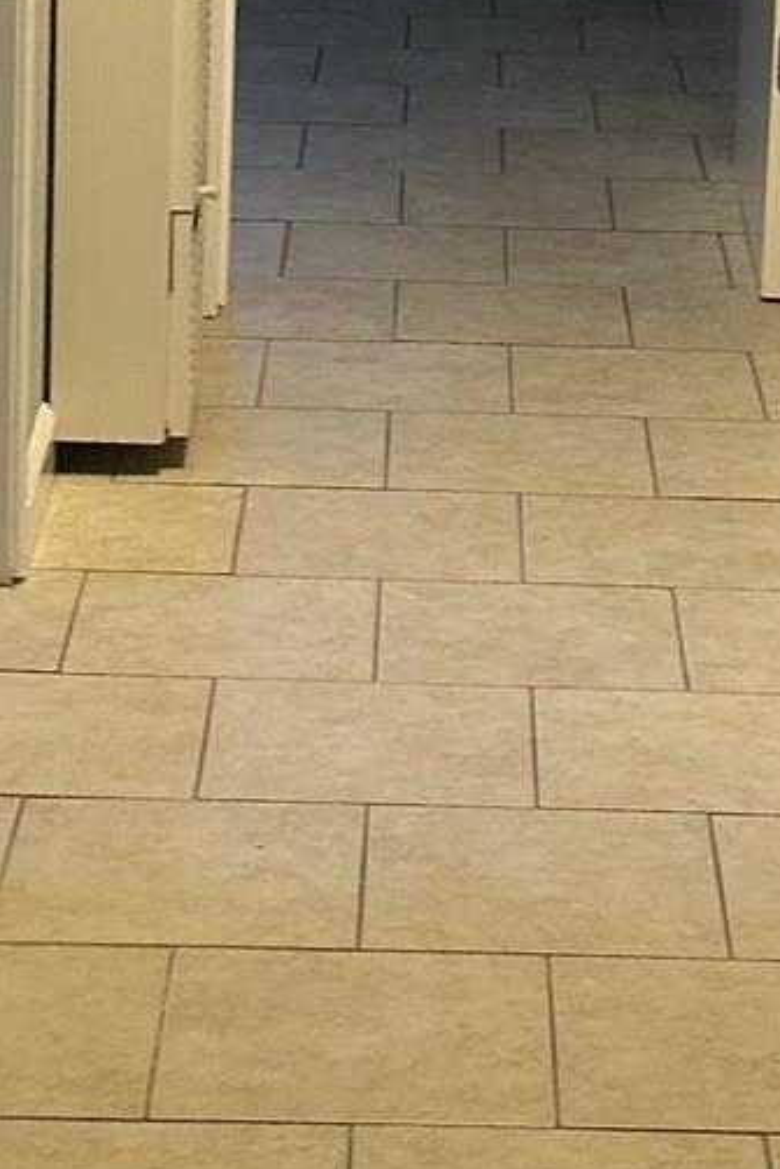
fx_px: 4027
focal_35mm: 124
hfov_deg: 11.0
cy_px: 82
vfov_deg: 16.3
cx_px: 594
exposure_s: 1/60
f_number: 1.5
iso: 80
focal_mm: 5.7
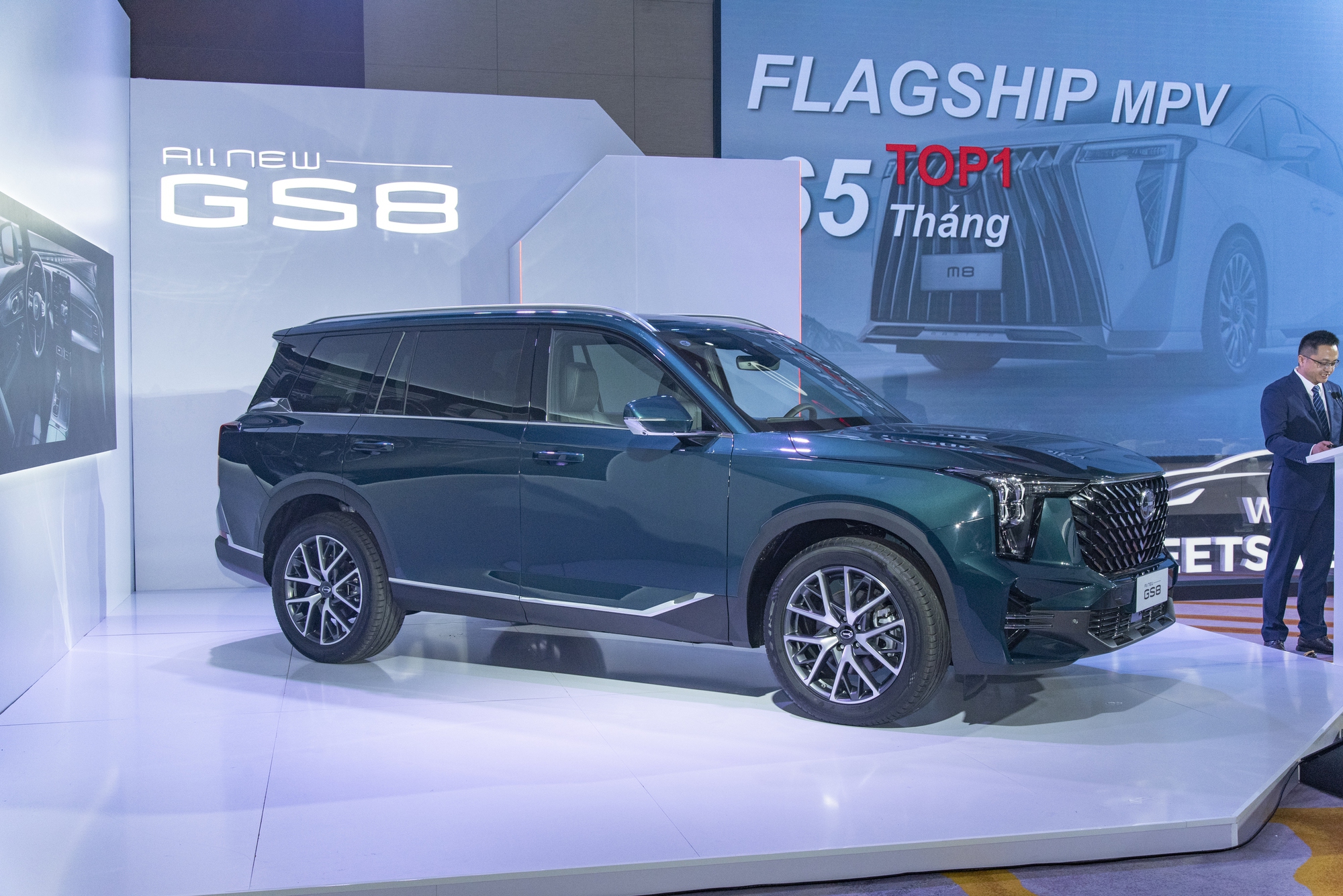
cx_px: 672
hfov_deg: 48.4
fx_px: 1493
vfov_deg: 33.4
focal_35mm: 40
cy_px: 448
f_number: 4
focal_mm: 40
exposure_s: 1/200
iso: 1250
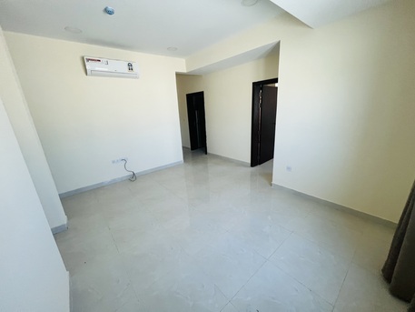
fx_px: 156
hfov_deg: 106.2
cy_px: 156
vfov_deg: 89.9
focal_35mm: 13
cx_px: 208
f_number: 1.8
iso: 250
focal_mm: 1.57
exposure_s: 1/98
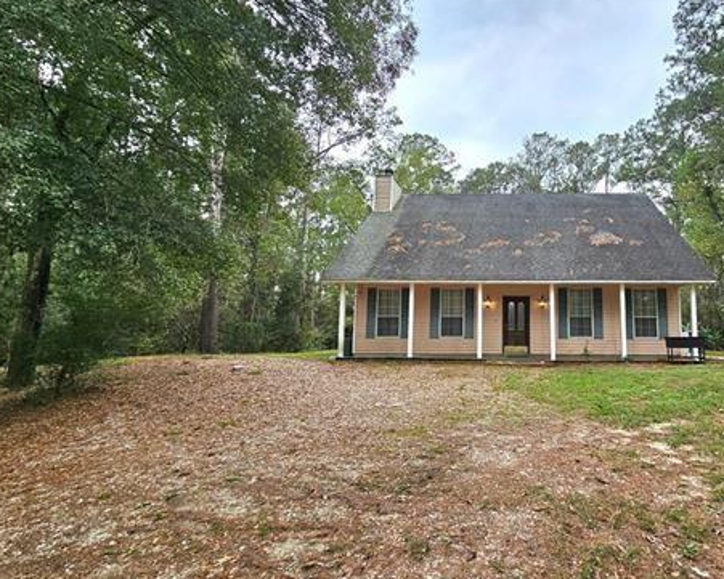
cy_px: 270
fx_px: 386
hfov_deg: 82.5
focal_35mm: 18
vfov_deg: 73.7
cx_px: 499
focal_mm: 2.2
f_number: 2.2
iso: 50
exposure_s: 1/303
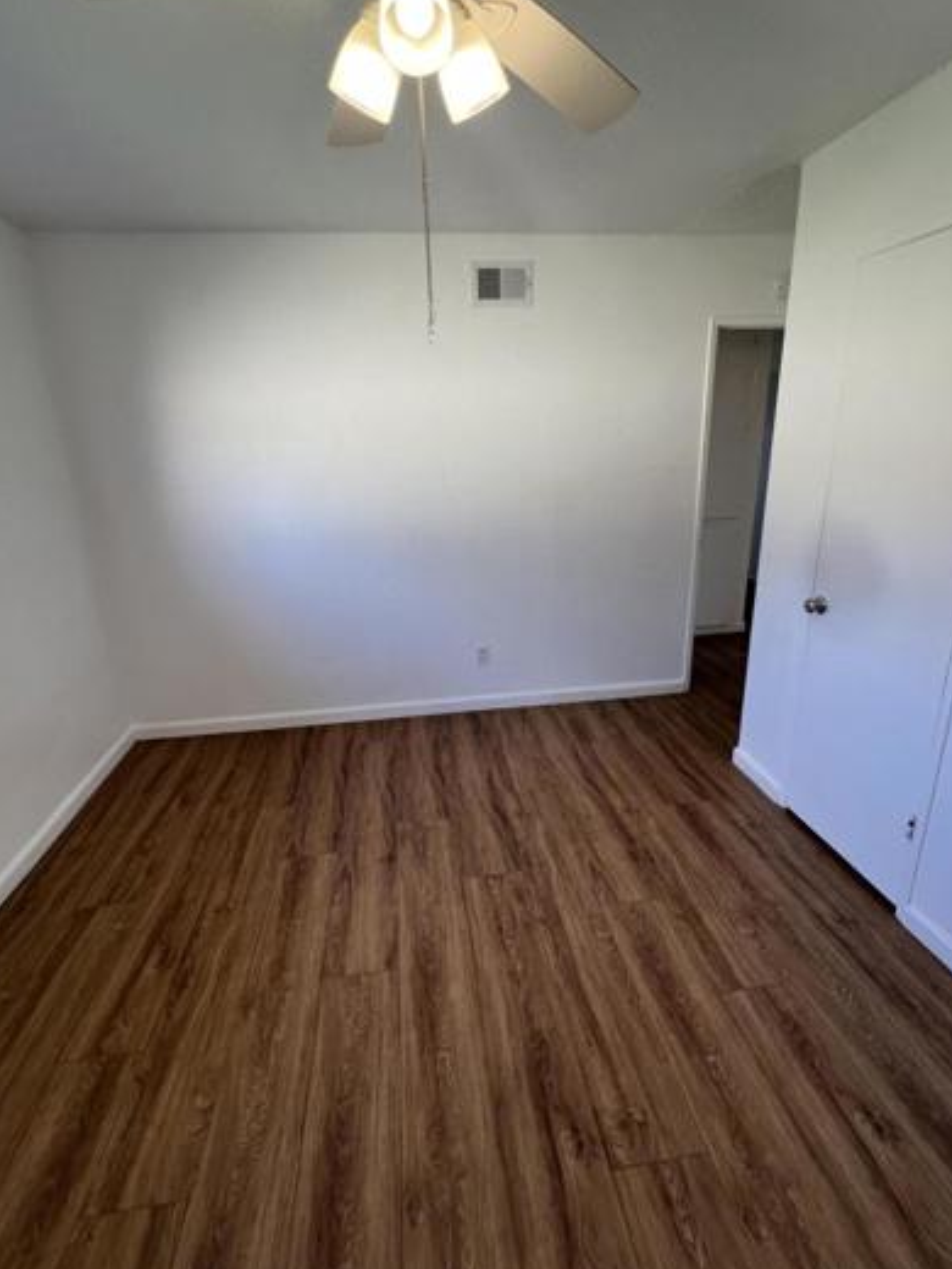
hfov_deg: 78.1
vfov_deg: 94.5
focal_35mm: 16
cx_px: 481
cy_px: 637
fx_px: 587
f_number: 1.8
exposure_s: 1/120
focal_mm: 1.57
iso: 80
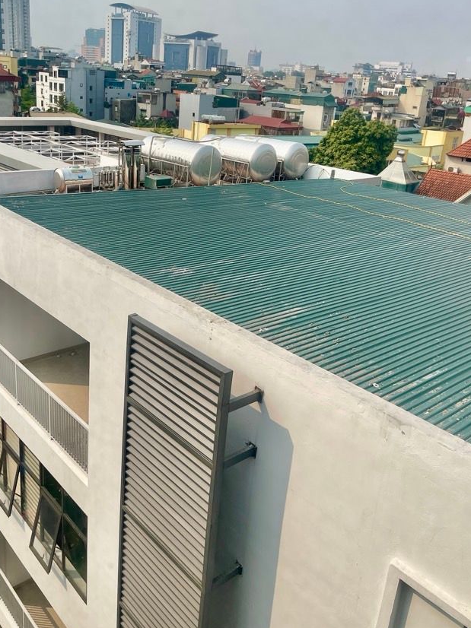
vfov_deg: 58.0
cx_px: 188
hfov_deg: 45.2
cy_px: 259
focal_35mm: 31
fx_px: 563
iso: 32
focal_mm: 5.1
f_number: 1.6
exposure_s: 1/3922
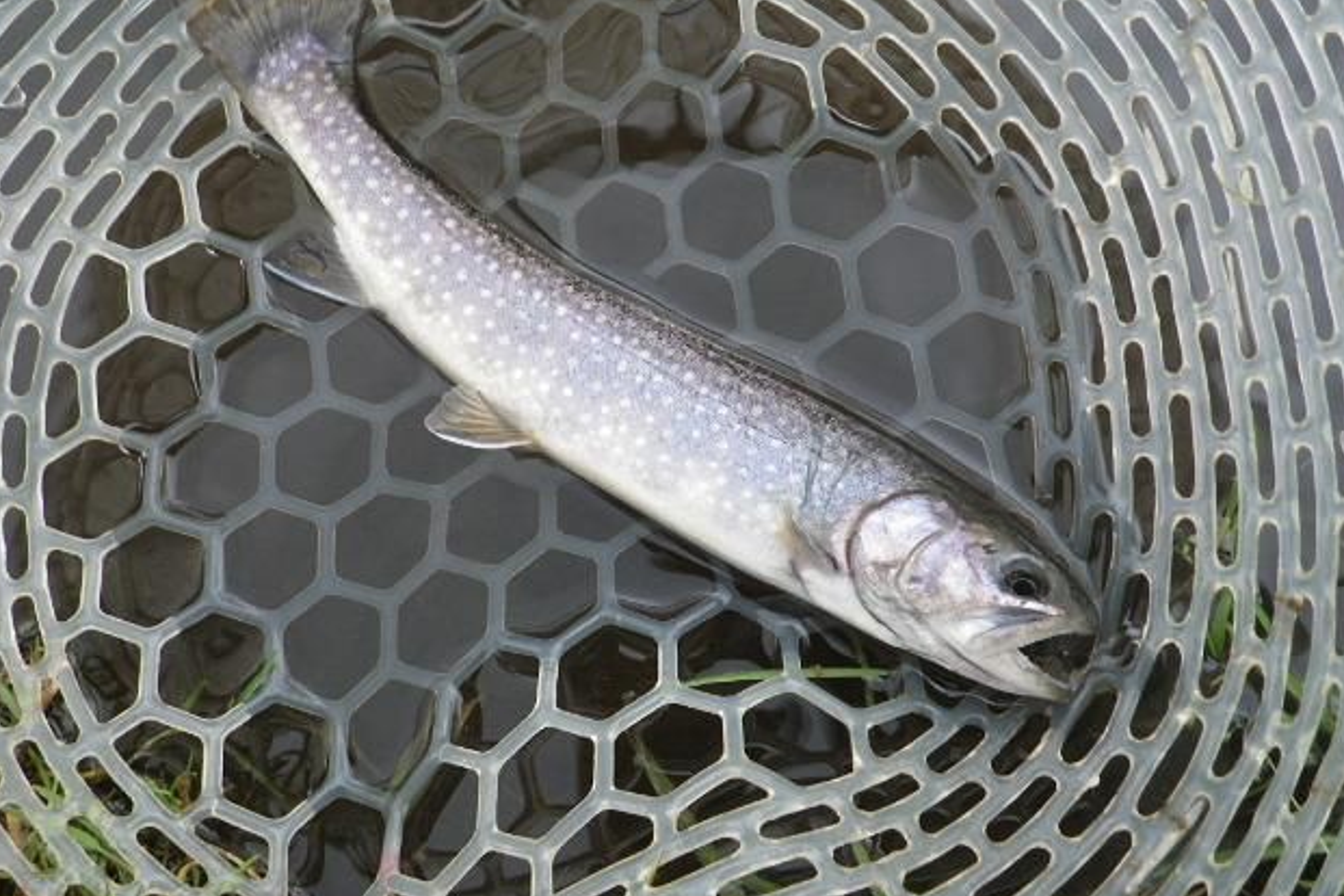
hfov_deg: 61.9
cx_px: 671
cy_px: 396
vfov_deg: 43.5
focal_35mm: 30
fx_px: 1120
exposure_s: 1/50
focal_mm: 5
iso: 80
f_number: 3.5
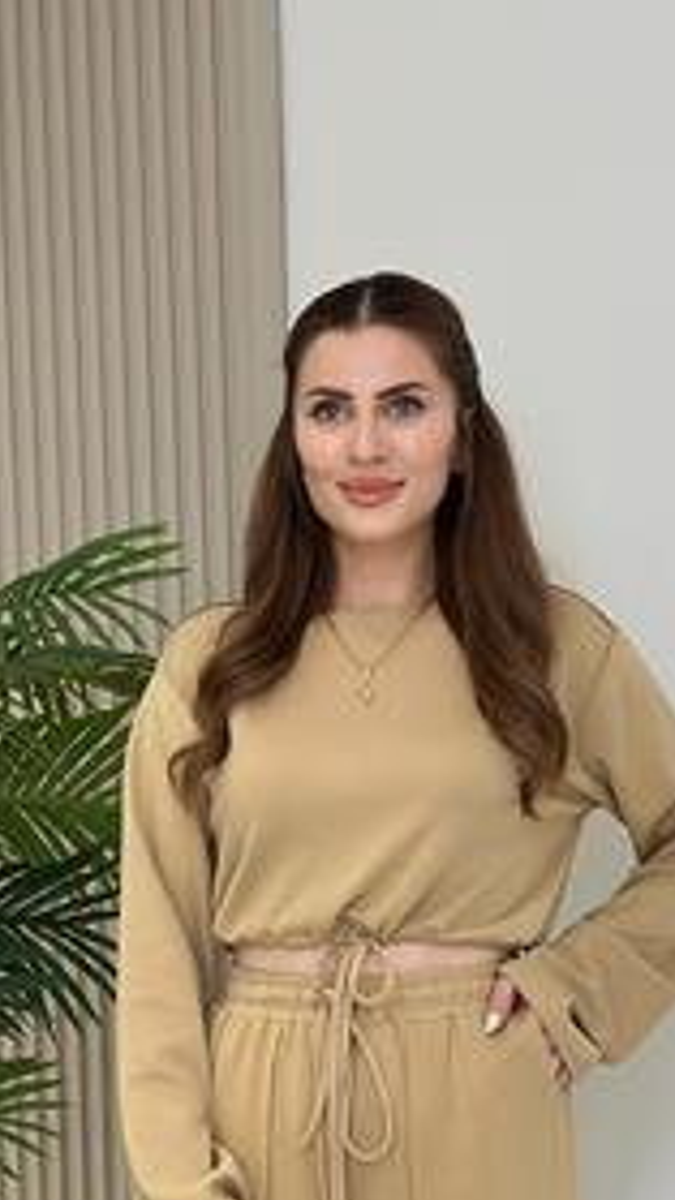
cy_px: 1108
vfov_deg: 20.9
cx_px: 370
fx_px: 3181
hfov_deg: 12.1
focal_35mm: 100
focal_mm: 6.86
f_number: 1.78
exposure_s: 1/326
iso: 80
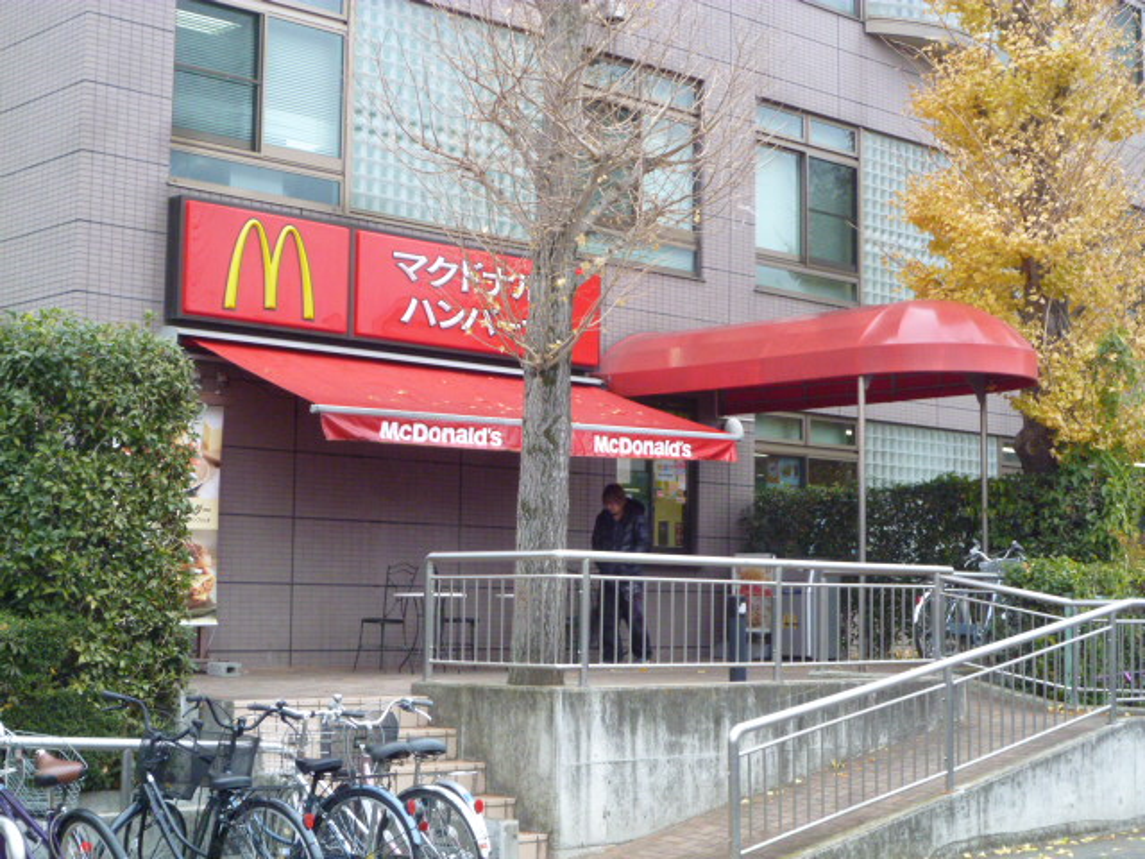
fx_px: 2018
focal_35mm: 61
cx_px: 572
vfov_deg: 24.0
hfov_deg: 31.7
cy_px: 430
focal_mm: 10.8
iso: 400
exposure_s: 1/50
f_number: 4.6
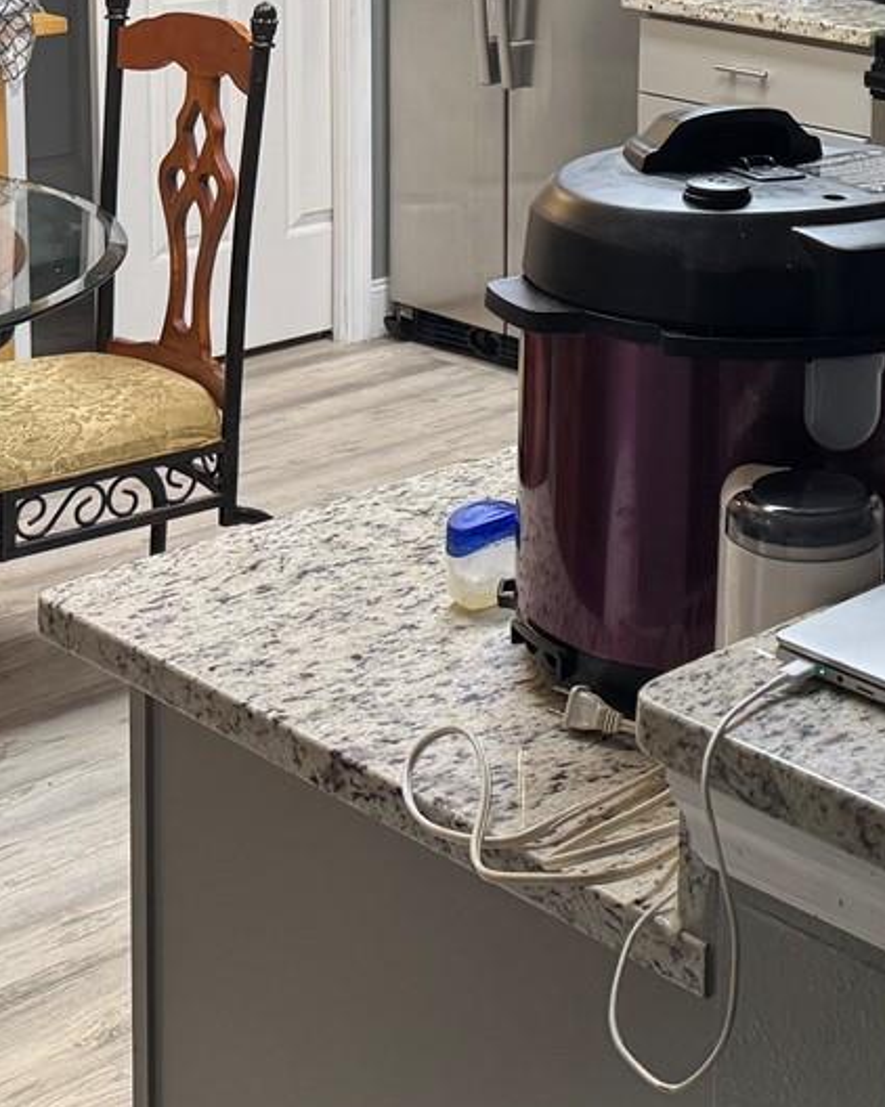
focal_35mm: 71
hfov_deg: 20.9
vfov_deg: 25.5
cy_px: 4
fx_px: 2326
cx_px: 870
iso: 200
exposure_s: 1/120
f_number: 1.78
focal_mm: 6.76
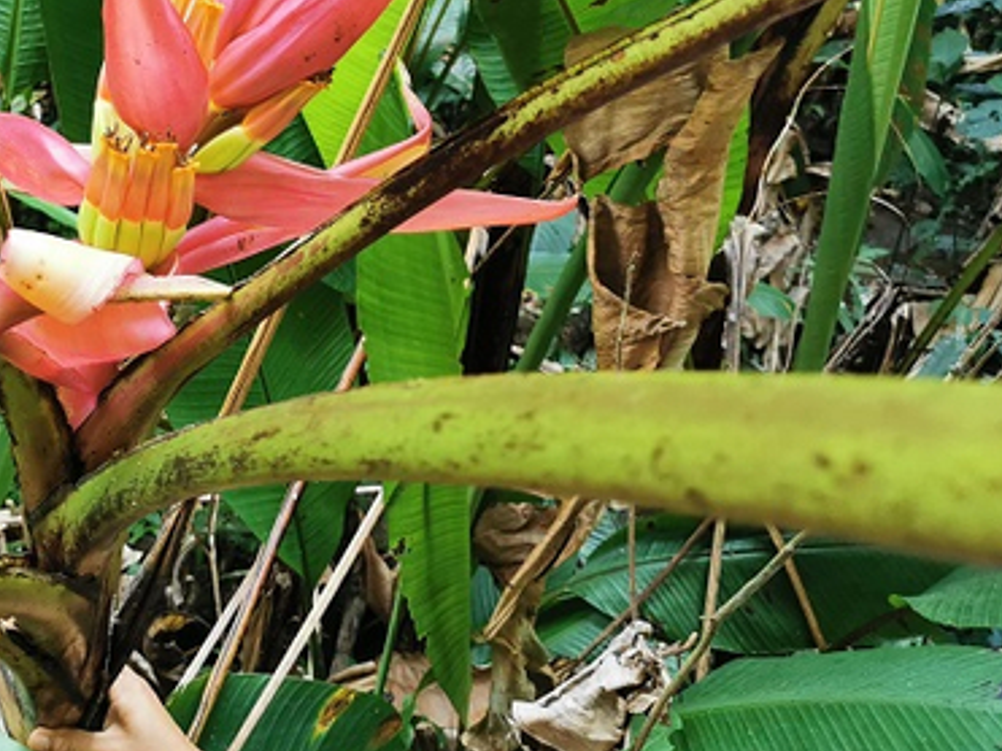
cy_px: 74
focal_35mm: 51
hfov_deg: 36.2
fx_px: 1476
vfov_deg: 27.5
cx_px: 200
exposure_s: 1/100
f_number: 1.8
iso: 160
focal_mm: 5.58
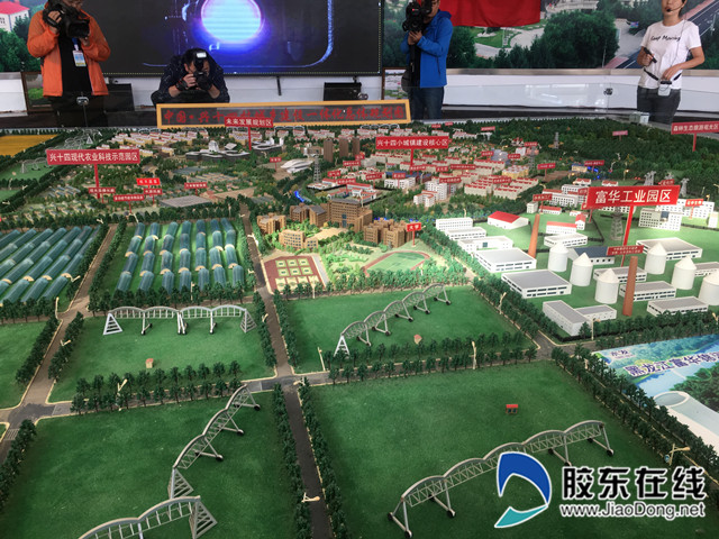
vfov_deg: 48.2
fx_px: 602
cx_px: 360
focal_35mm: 29
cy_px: 270
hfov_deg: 61.7
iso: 40
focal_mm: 4.15
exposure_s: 1/100
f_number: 2.2
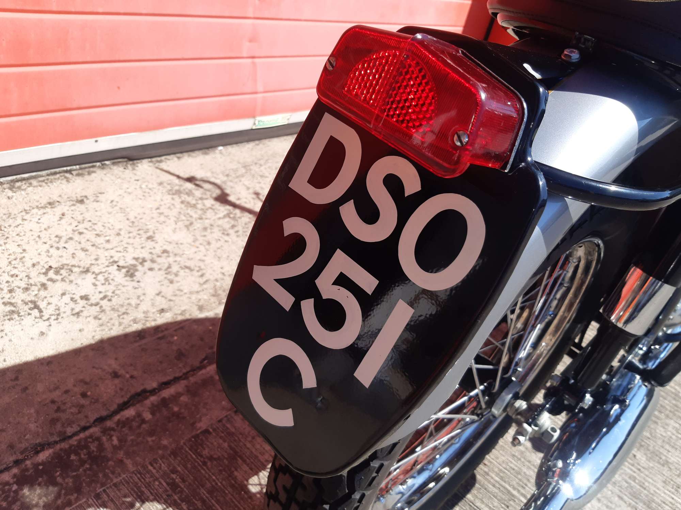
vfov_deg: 53.1
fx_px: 511
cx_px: 340
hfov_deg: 67.3
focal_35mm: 26
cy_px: 255
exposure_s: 1/1462
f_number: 1.7
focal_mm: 3.92
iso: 40
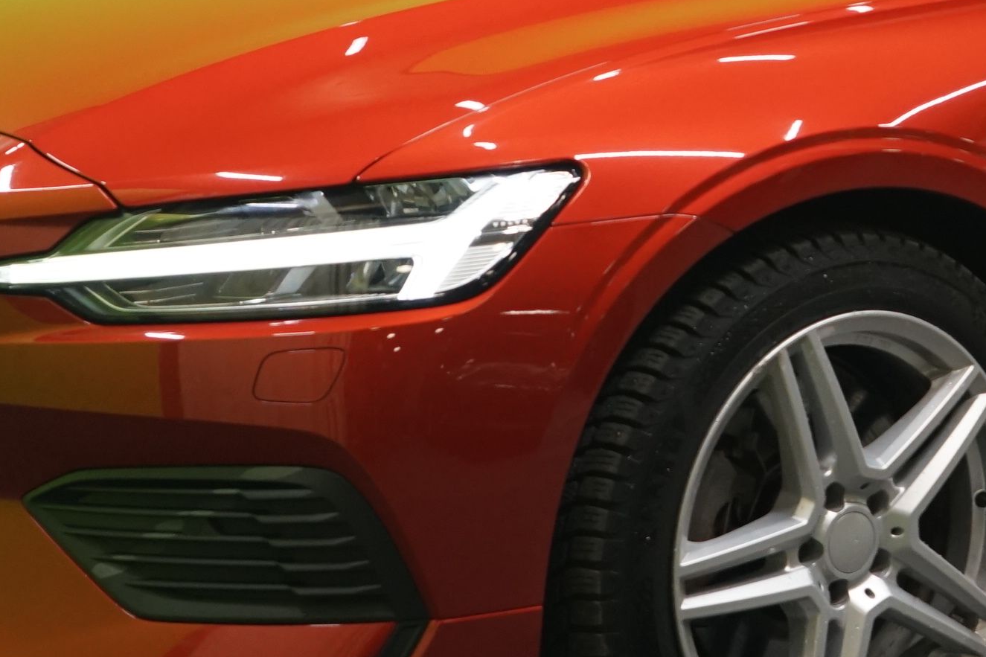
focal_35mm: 104
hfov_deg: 19.2
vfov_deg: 13.1
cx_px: 923
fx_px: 2848
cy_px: 68
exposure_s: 1/25
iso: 1250
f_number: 4.5
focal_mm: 35
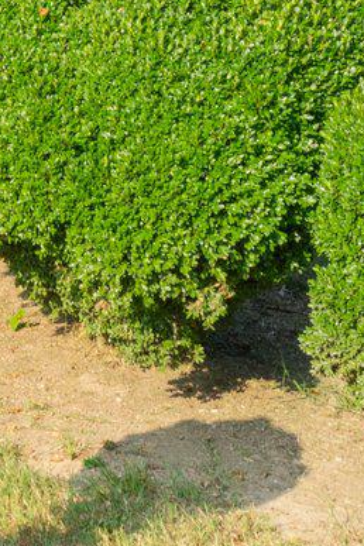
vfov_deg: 14.1
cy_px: -192
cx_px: -282
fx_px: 2108
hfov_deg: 9.4
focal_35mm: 139
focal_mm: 35
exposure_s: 1/125
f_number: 9
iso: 160
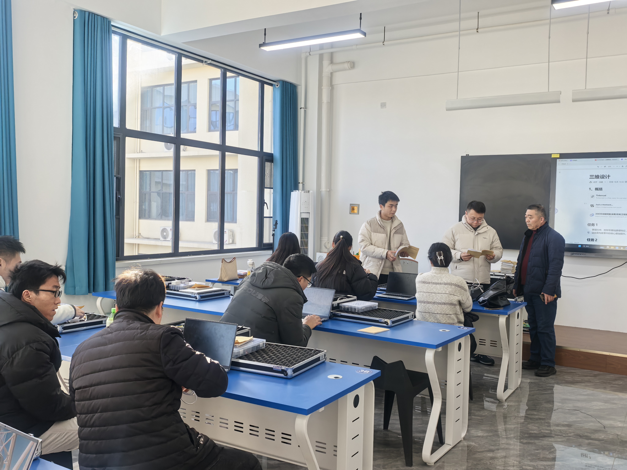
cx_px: 314
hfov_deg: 56.8
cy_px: 235
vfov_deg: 44.2
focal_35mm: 32
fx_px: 580
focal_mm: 8.5
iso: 160
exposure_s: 1/100
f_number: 4
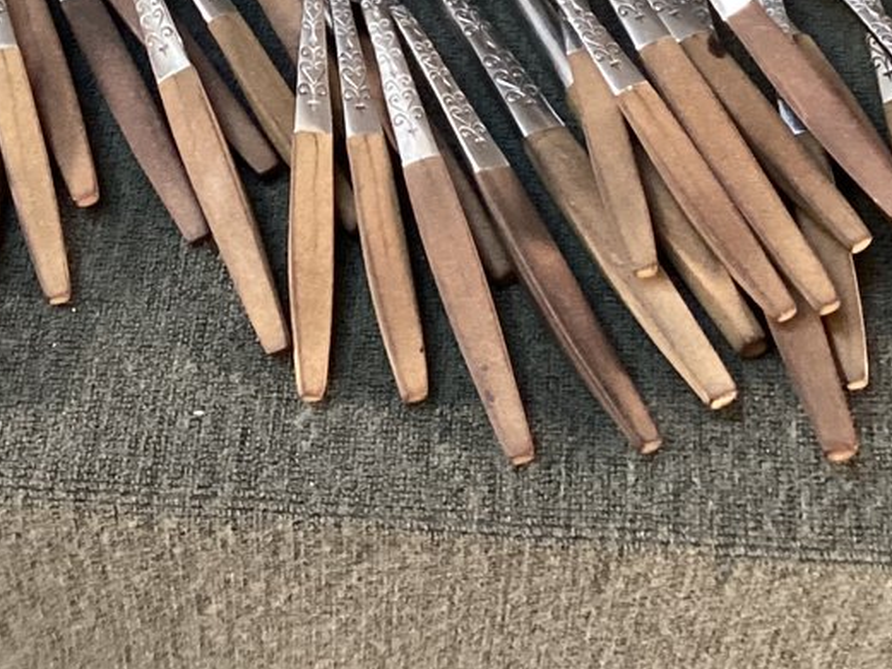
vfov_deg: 16.1
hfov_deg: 21.7
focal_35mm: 90
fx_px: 2320
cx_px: 282
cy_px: 3
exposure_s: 1/60
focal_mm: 3.3
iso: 400
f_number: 2.4
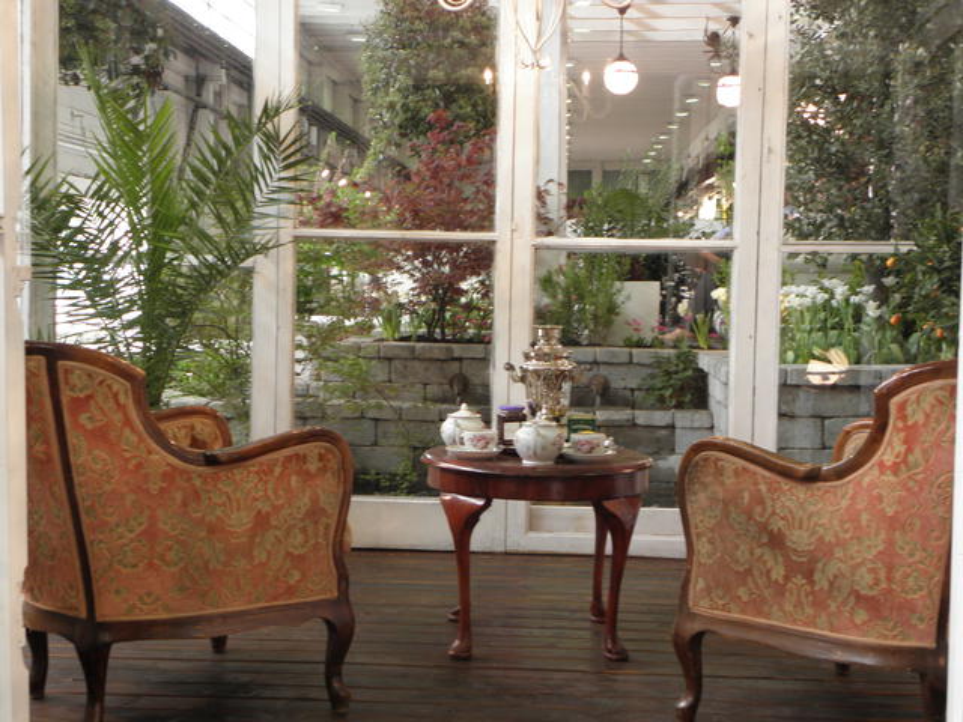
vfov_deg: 28.6
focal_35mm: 51
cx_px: 482
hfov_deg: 37.5
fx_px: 1419
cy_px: 361
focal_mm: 9.22
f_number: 3.5
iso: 125
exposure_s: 1/10
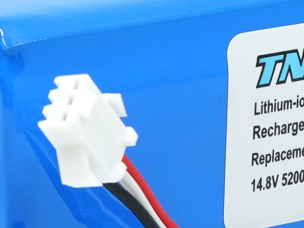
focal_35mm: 267
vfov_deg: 5.6
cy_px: 63
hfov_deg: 7.4
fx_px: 2345
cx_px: 272
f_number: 10
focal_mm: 50
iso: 500
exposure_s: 1/100
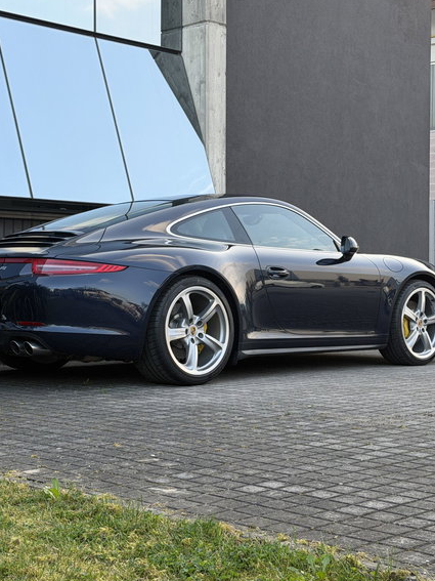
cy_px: 290
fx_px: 1090
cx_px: 212
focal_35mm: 65
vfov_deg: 29.8
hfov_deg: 22.6
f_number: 1.78
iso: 64
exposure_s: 1/405
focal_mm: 6.76
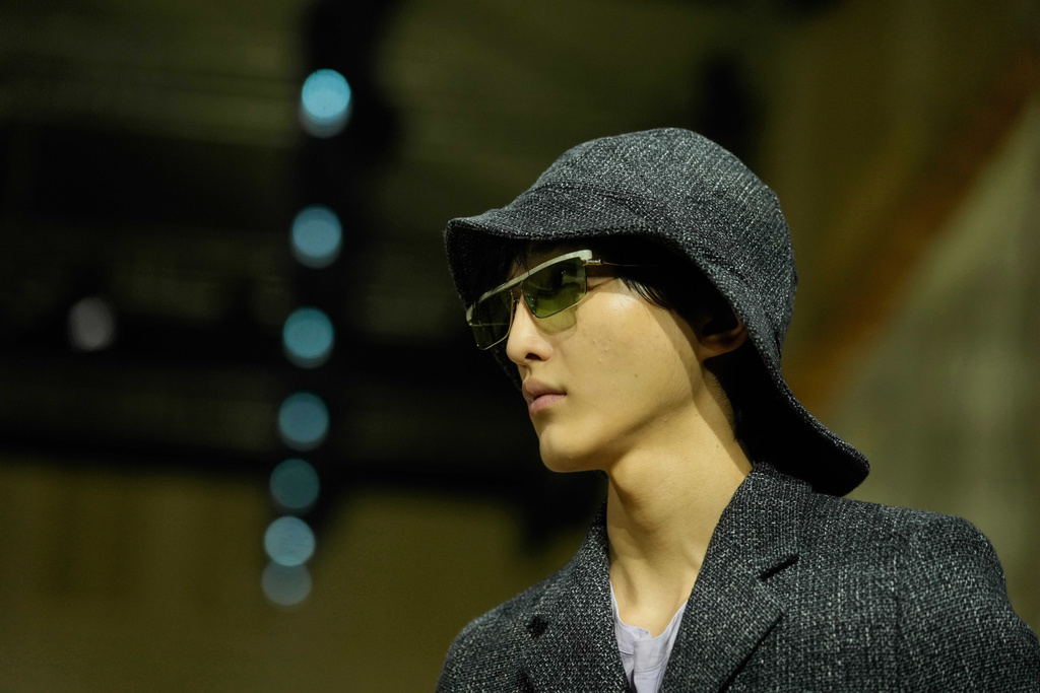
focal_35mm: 109
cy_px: 346
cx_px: 520
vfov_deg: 12.6
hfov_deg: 18.8
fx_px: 3149
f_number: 3.2
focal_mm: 109
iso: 2000
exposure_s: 1/800
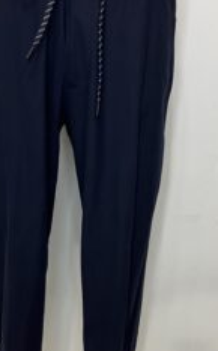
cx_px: 74
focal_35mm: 51
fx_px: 486
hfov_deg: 25.1
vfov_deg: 39.6
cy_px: 193
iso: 125
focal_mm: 3.99
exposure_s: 1/50
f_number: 1.8
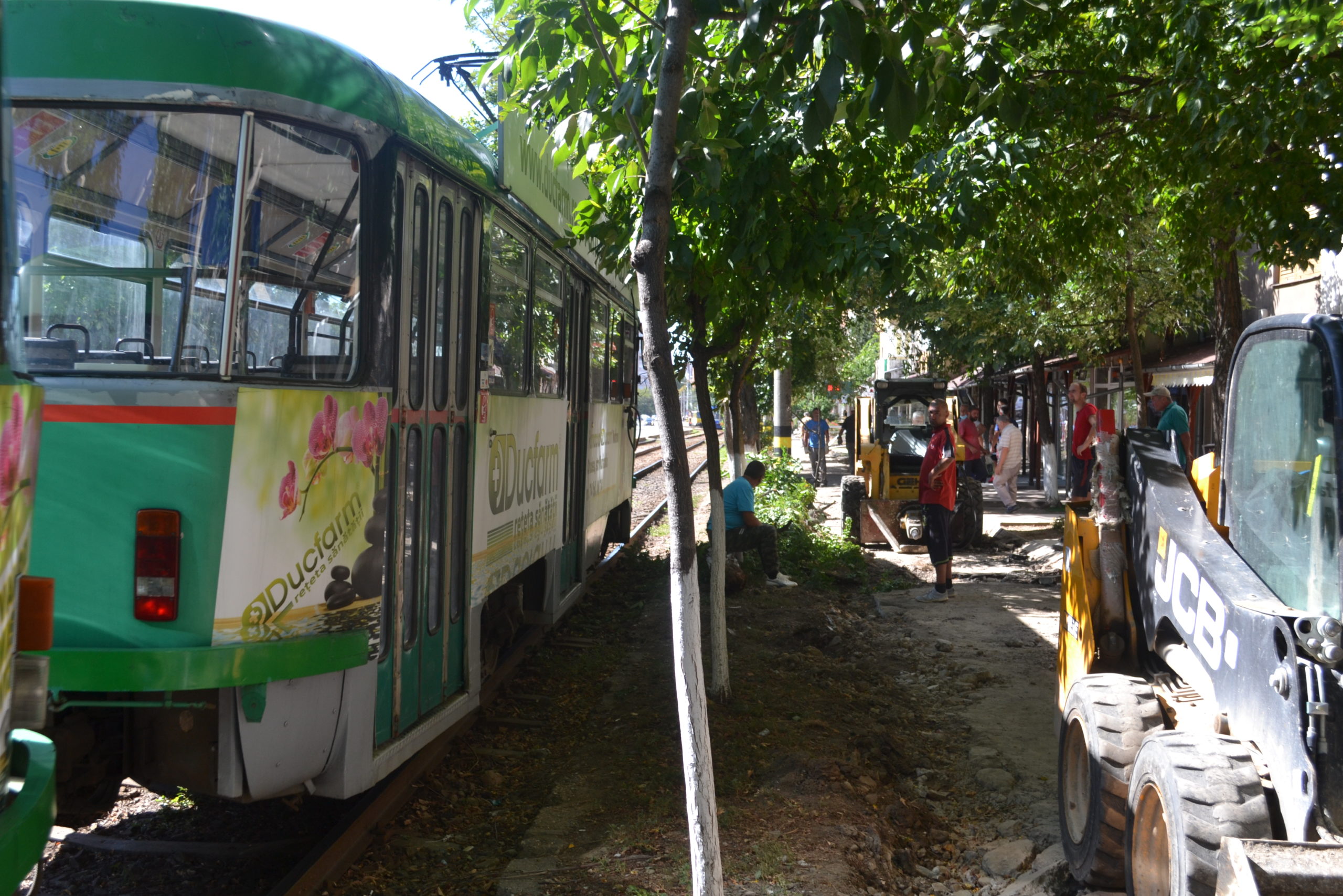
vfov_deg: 34.2
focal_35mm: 39
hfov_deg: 49.6
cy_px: 448
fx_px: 1455
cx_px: 672
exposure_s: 1/125
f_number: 5.6
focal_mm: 26
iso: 160
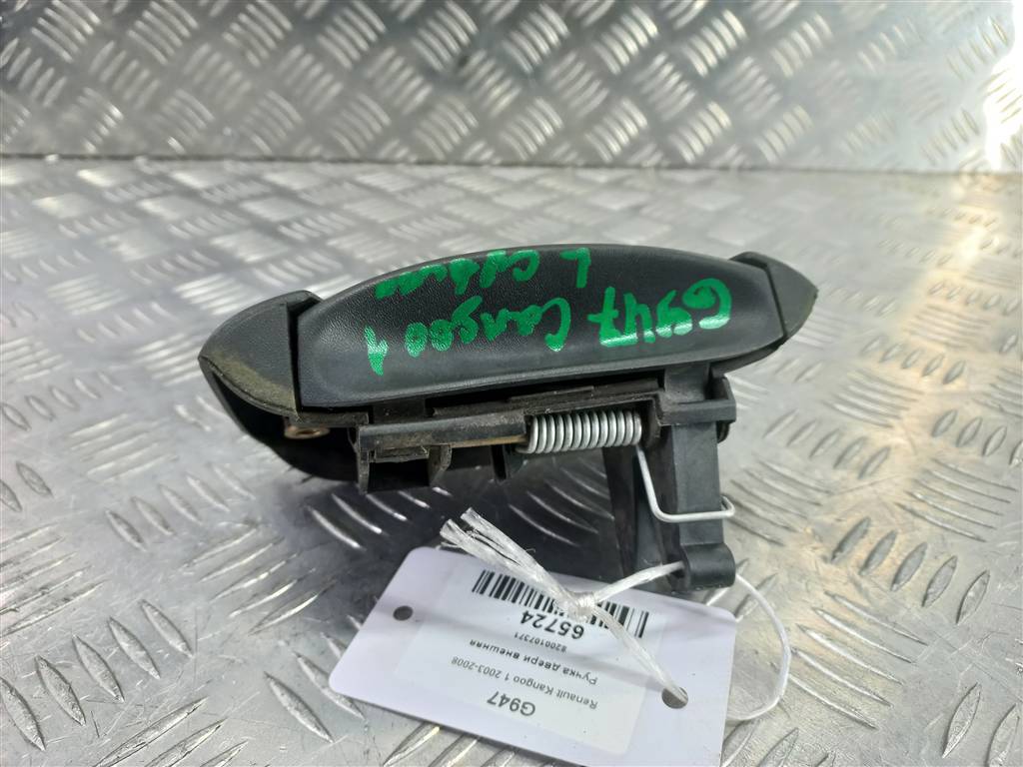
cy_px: 384
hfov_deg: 69.4
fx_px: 739
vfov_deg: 54.9
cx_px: 512
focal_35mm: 25
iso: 125
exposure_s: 1/50
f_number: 1.8
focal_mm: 4.6
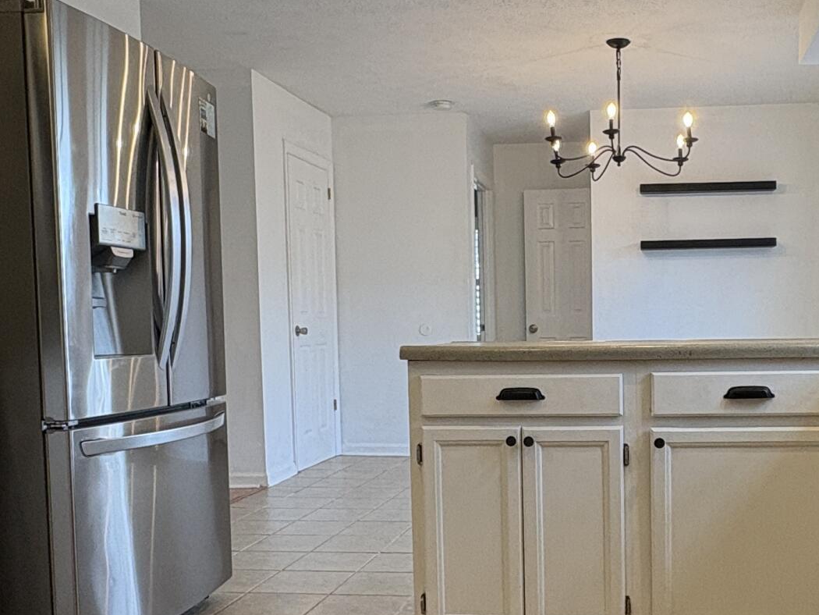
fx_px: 947
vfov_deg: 35.8
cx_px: 571
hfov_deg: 45.8
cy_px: 389
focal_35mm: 40
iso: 160
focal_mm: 2.22
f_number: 2.2
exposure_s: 1/120
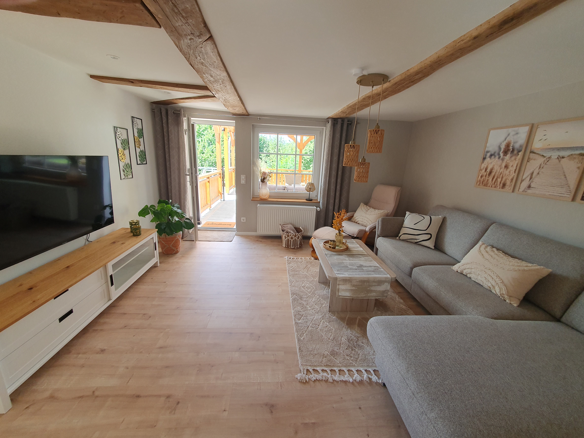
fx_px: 219
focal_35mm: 13
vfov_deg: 89.9
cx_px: 292
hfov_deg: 106.2
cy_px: 219
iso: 80
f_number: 2.2
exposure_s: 1/60
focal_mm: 1.8
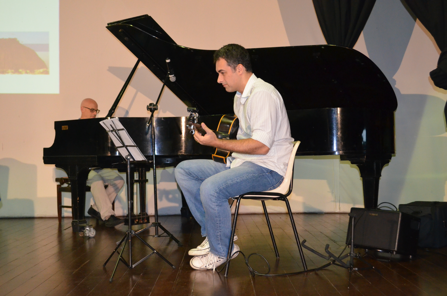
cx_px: 224
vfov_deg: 29.7
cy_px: 148
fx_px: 558
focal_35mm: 45
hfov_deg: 43.7
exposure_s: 1/60
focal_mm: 30
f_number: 4.5
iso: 3200
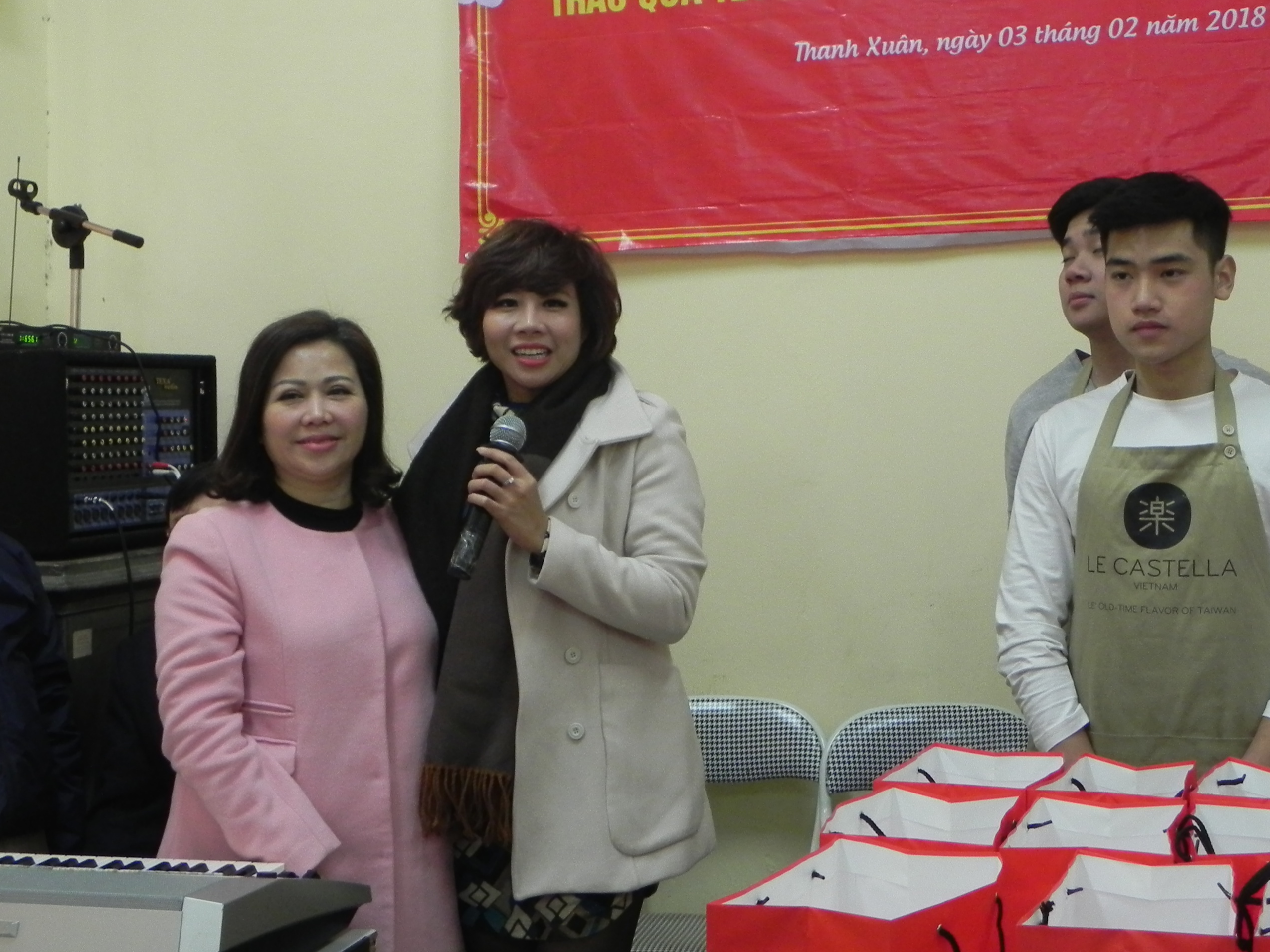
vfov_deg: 27.4
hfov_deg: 36.2
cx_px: 683
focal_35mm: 53
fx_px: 1944
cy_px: 360
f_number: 3.2
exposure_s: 1/30
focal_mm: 6.6
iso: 325
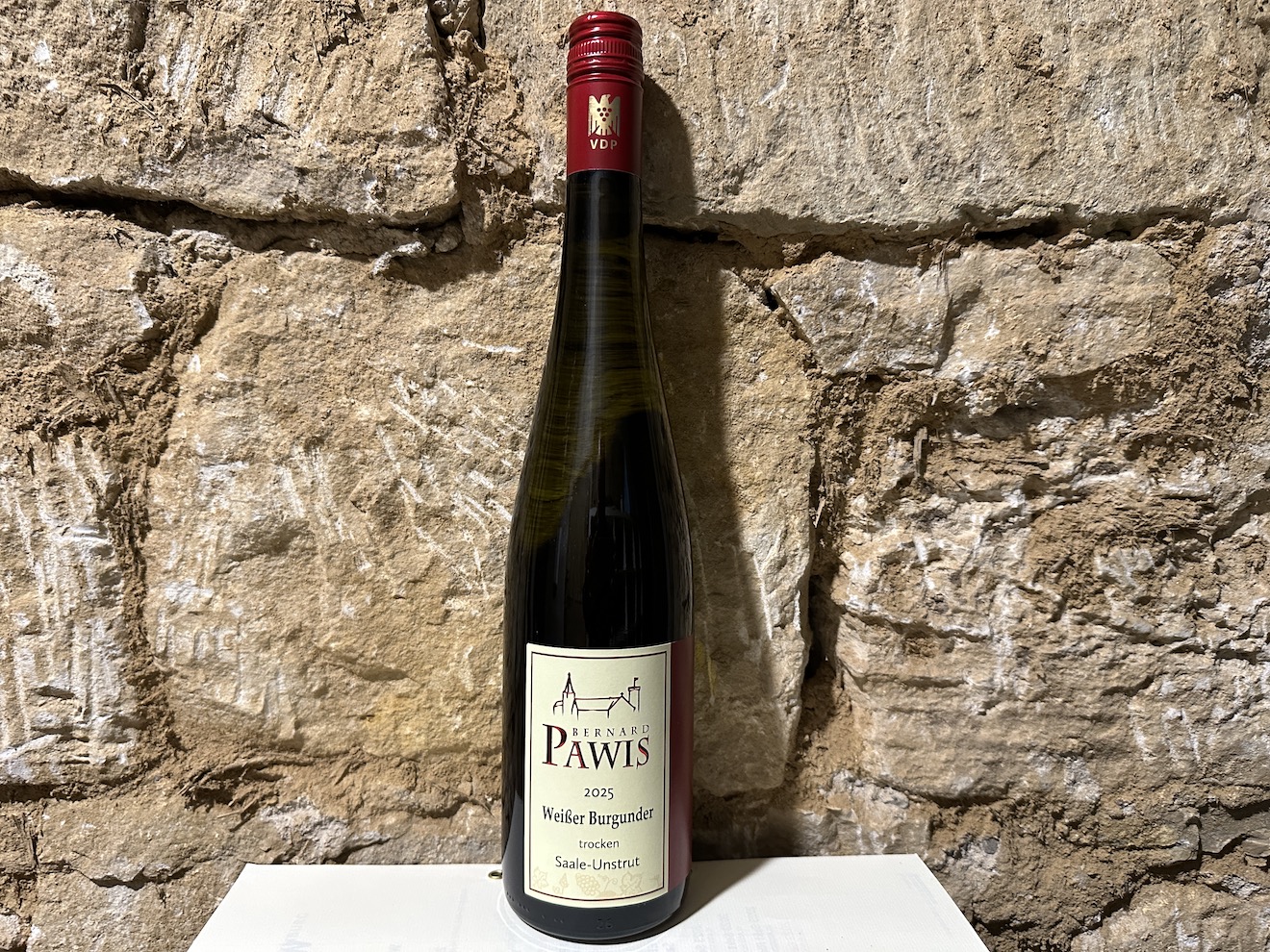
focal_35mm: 24
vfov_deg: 56.8
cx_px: 635
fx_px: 881
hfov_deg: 71.6
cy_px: 476
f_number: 1.78
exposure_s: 1/50
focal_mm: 6.86
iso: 400
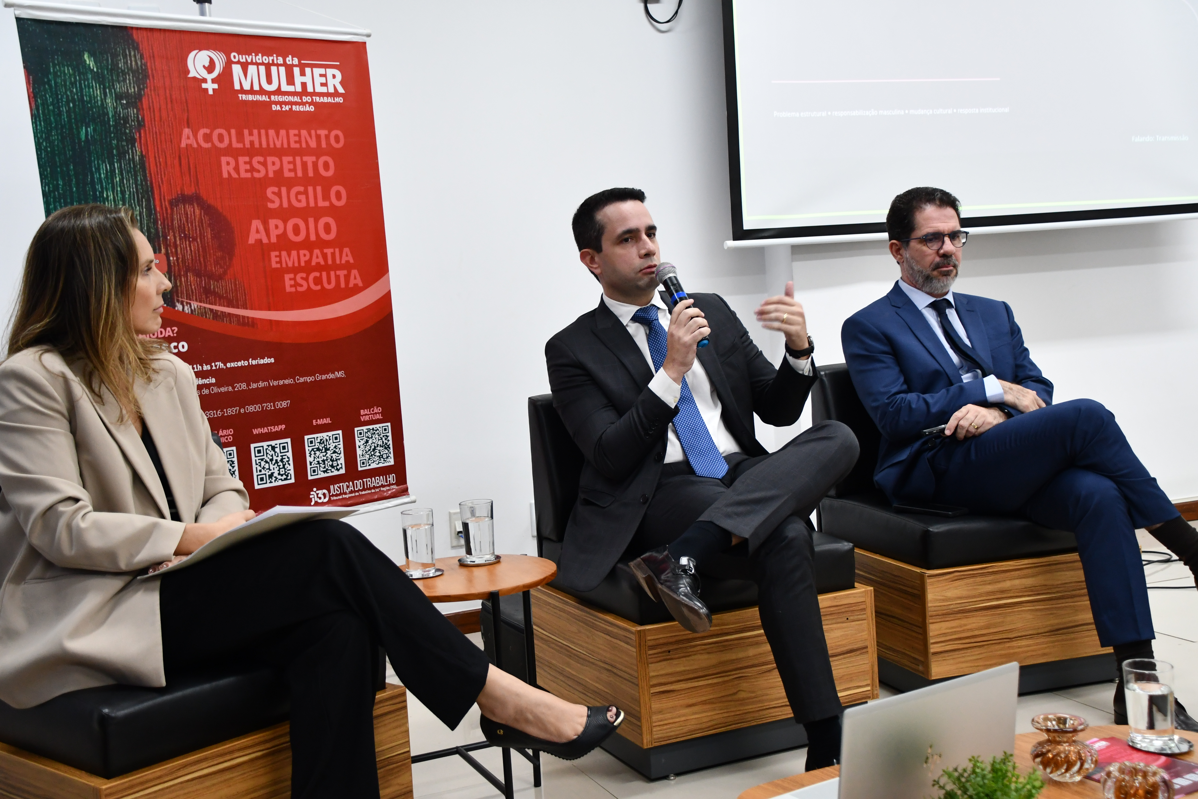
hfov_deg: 46.4
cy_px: 400
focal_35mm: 42
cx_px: 599
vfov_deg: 31.9
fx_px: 1398
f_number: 4
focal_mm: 28
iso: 1400
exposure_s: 1/125
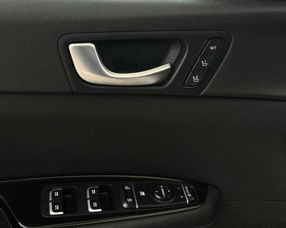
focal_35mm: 51
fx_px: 432
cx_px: 141
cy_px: 116
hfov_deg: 36.7
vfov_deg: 29.7
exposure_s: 1/33
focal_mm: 6.86
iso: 250
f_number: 1.78
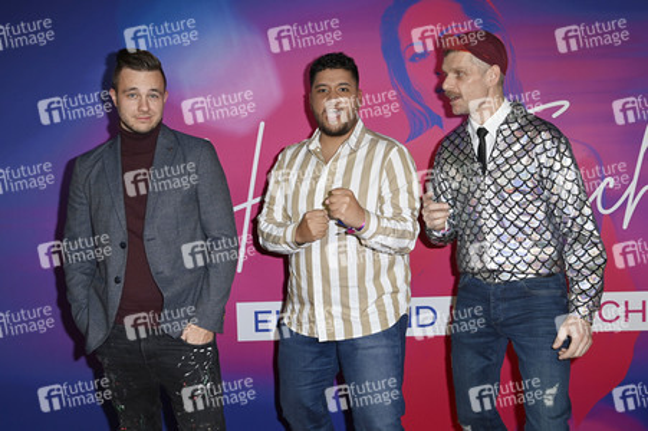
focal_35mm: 36
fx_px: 648
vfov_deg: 36.8
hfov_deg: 53.2
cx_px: 324
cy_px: 216
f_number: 5.6
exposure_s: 1/250
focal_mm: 36
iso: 500
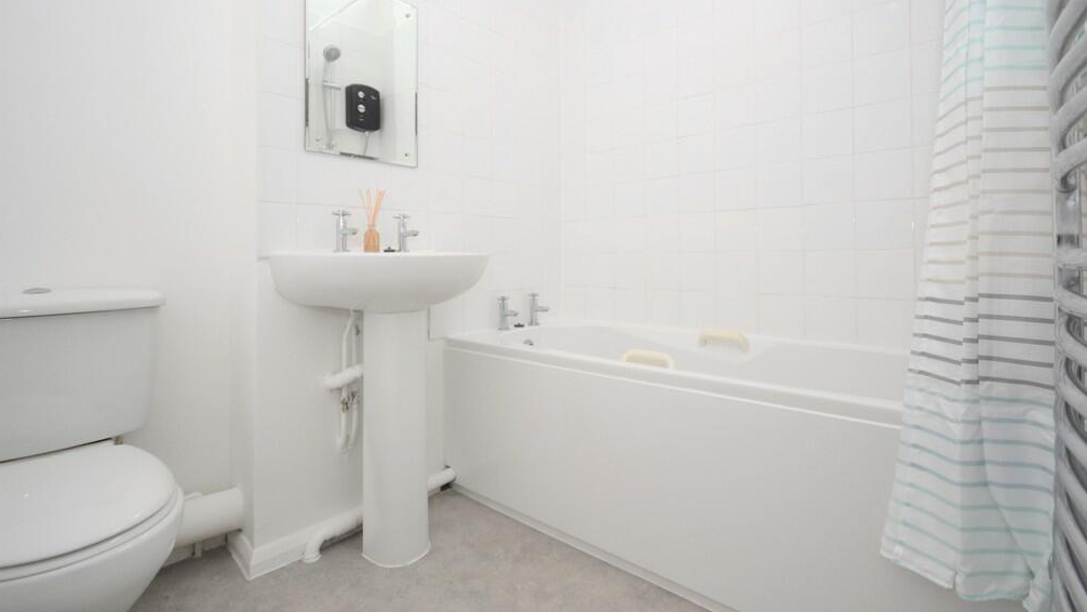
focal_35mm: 16
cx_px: 548
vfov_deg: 66.5
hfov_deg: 99.4
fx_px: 461
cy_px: 246
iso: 640
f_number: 4
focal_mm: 10
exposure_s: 1/60
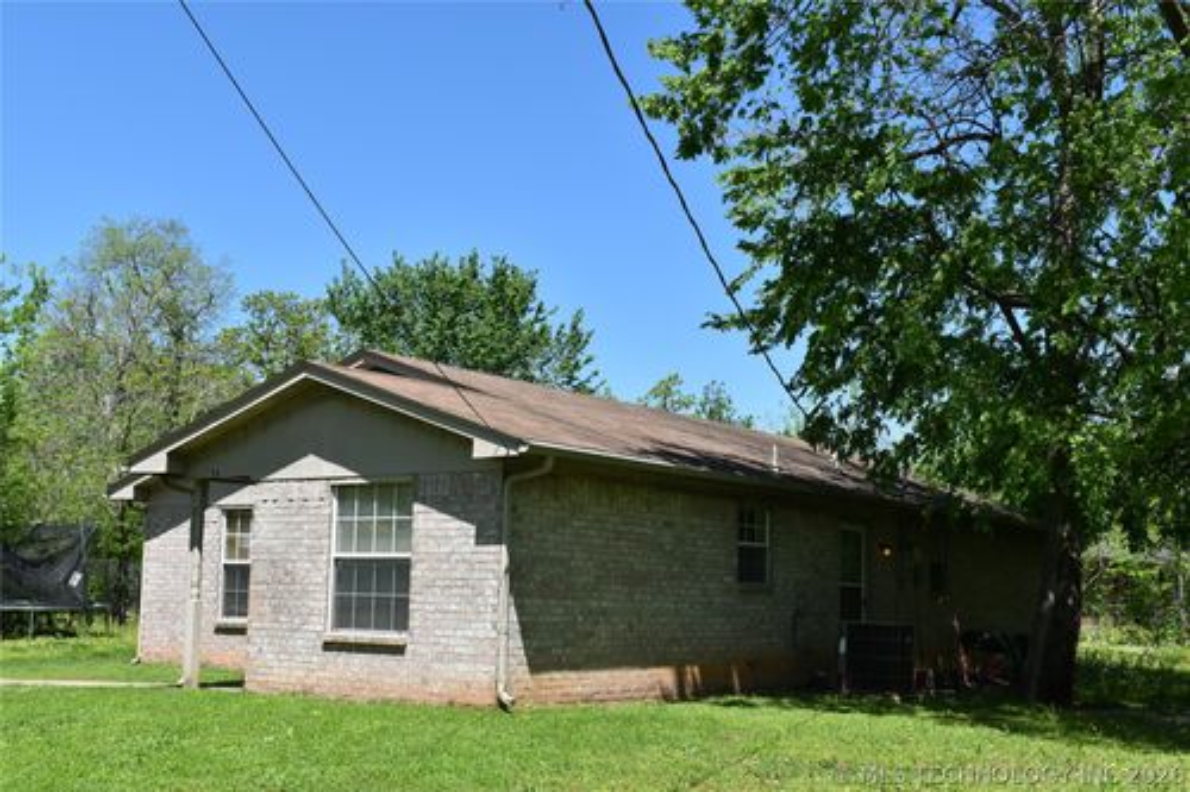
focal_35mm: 45
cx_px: 595
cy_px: 396
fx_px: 1487
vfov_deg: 29.8
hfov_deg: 43.6
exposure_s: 1/400
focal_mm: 30
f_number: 10
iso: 200
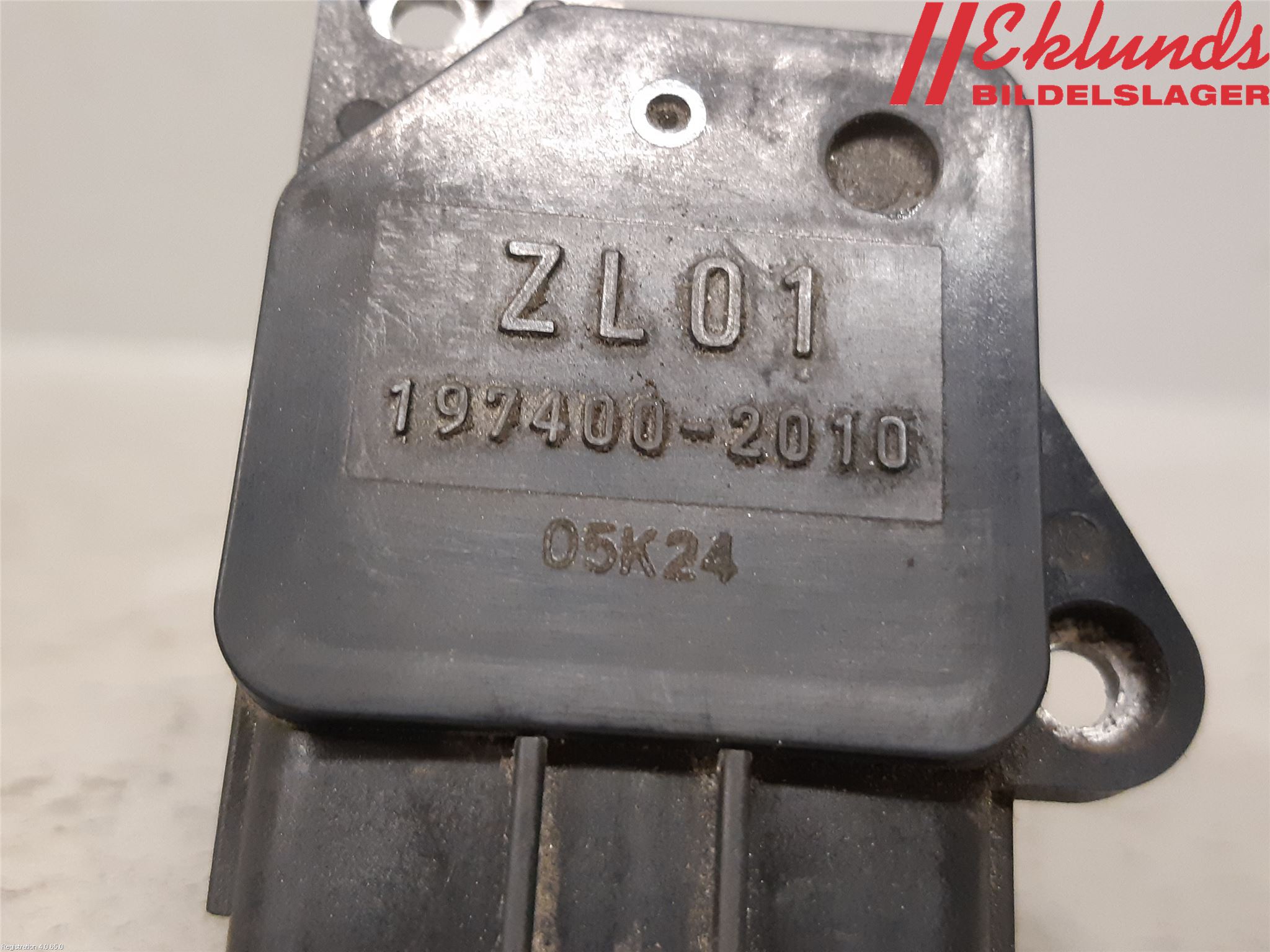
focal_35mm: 26
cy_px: 476
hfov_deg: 67.3
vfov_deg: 53.1
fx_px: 954
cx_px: 635
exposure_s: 1/50
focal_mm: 3.93
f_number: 1.7
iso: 320
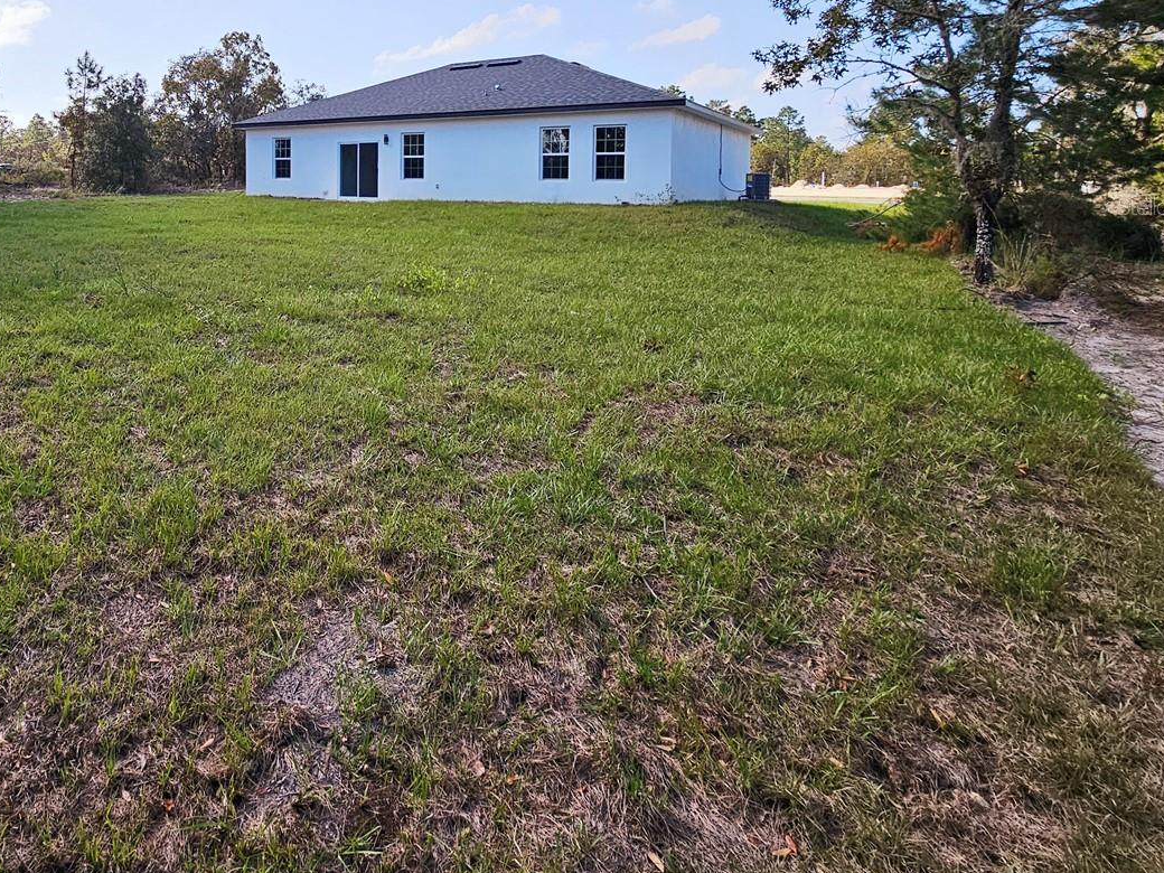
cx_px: 328
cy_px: 206
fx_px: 673
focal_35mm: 20
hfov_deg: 77.2
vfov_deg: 61.8
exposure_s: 1/2000
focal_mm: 2.2
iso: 50
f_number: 2.2
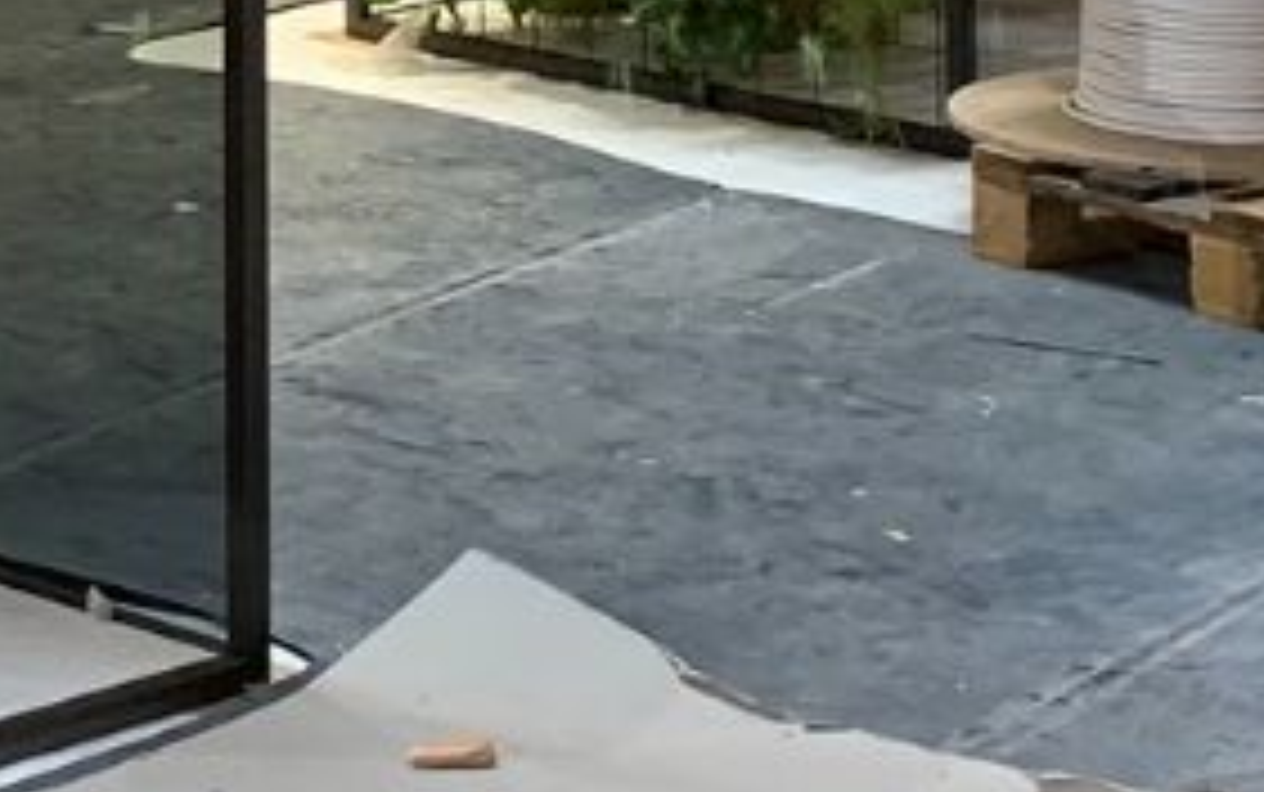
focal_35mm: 157
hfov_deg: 13.1
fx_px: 5412
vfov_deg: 7.9
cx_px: -126
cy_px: -891
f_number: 1.8
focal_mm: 4.25
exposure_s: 1/50
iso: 100
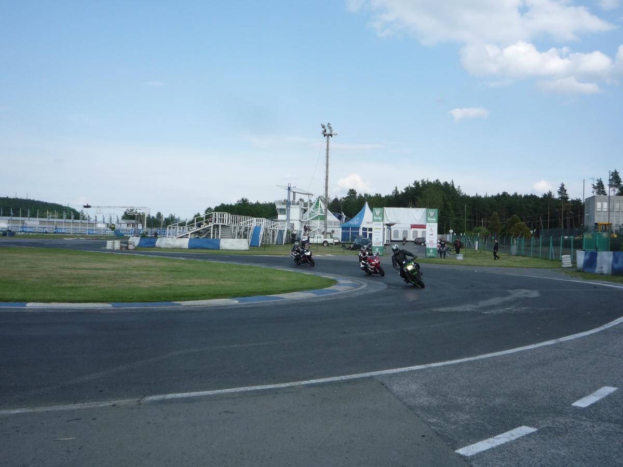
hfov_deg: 51.4
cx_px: 312
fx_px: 648
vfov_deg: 39.7
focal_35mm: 36
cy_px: 234
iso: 100
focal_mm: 5.3
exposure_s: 1/400
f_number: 4.5
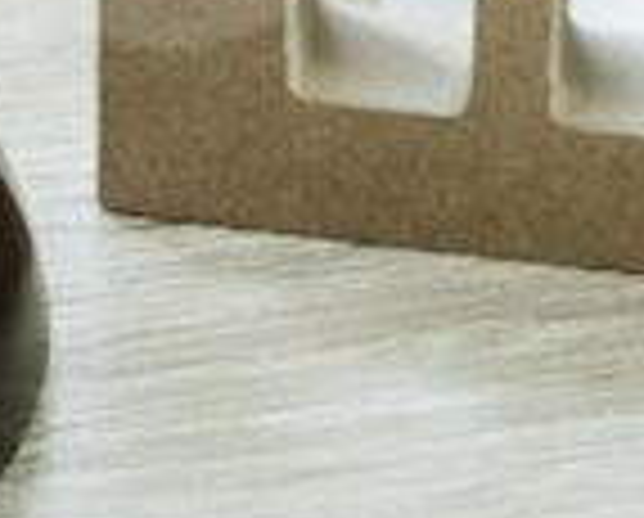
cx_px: -162
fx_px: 4570
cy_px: -464
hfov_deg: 8.0
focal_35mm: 239
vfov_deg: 6.3
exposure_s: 1/160
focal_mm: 35
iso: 100
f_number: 2.8
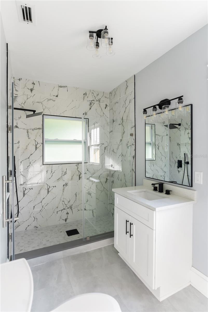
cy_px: 156
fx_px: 147
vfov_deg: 93.3
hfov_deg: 70.5
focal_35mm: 17
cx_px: 104
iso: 400
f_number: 2.8
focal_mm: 17
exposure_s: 1/320
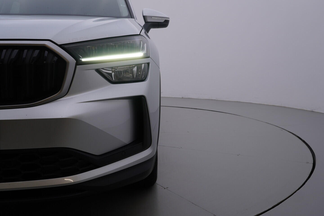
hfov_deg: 53.1
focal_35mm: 36
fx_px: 324
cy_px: 108
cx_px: 162
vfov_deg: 36.9
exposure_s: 1/125
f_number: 5
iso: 125
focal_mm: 24
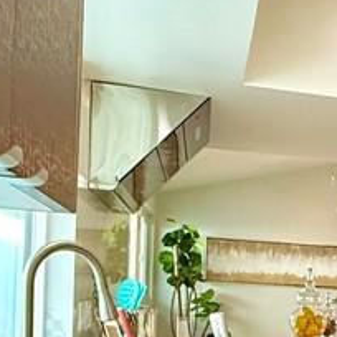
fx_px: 683
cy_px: 325
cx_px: 405
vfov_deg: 26.5
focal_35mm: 62
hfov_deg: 25.0
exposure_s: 1/120
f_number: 2.2
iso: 200
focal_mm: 2.22
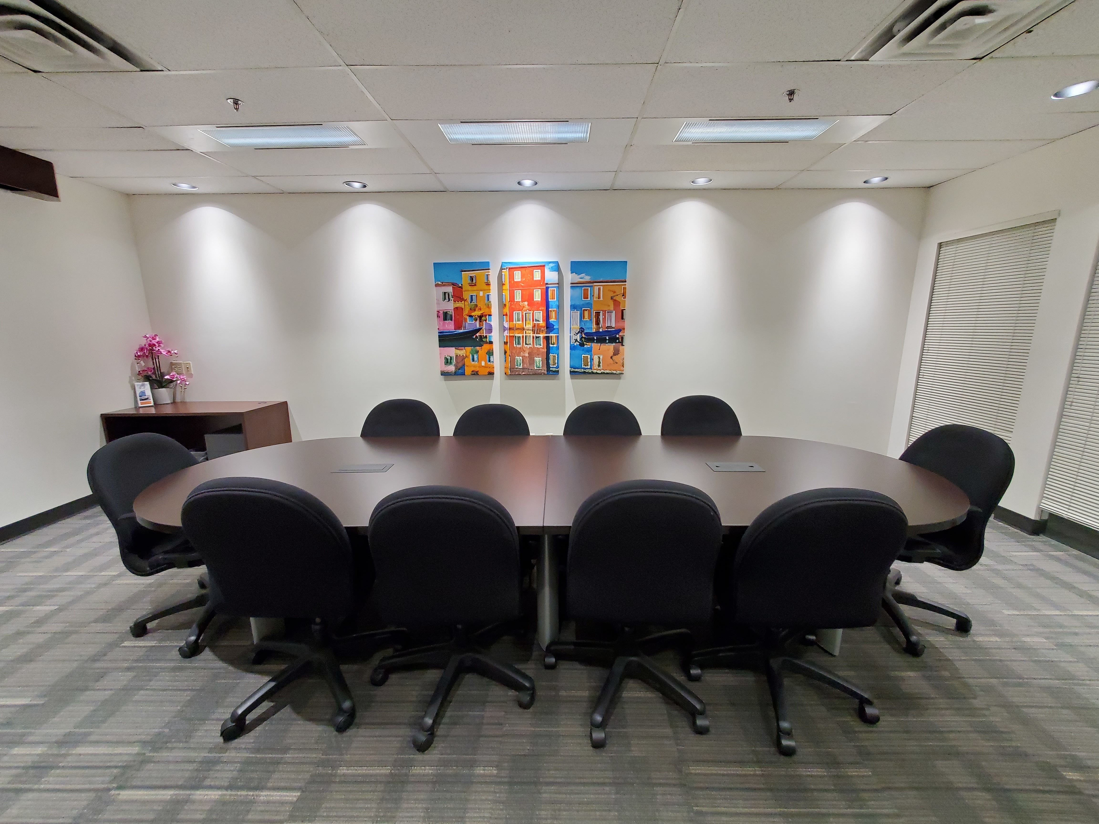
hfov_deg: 106.2
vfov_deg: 89.9
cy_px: 412
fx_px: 413
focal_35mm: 13
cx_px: 550
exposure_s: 1/39
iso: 400
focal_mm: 1.8
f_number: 2.2
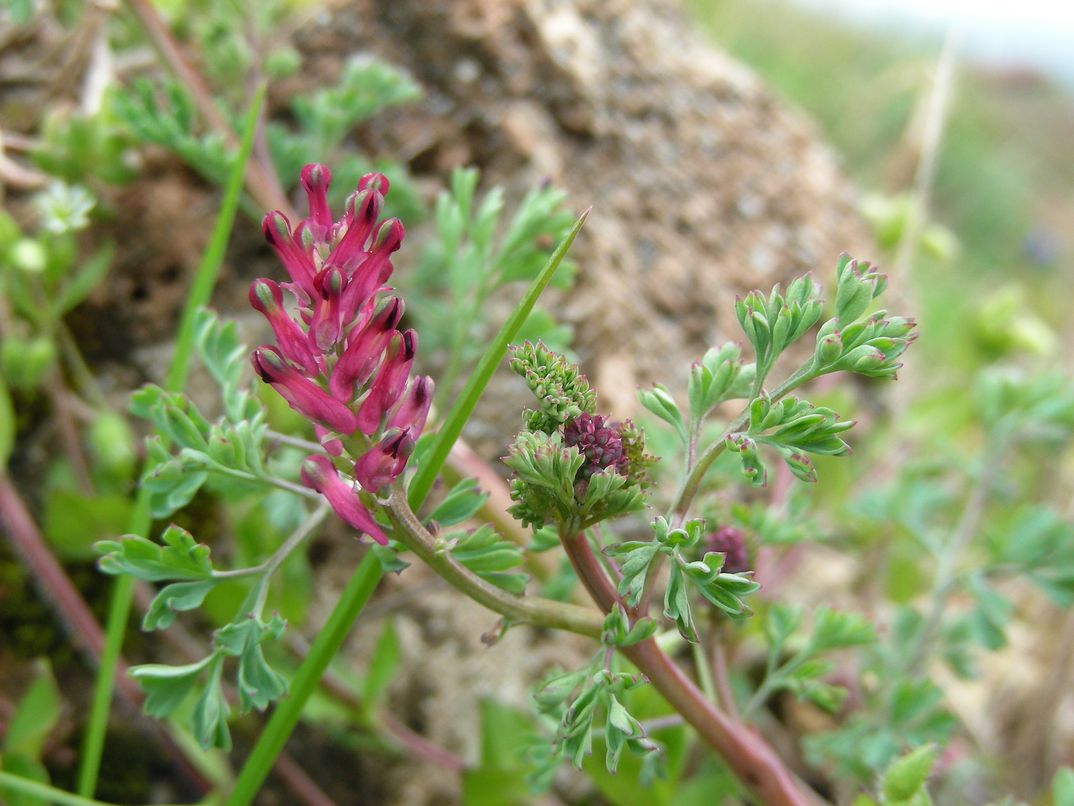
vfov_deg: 23.3
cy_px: 403
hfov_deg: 30.7
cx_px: 537
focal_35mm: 63
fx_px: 1955
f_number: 4
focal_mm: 10.5
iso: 100
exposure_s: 1/162
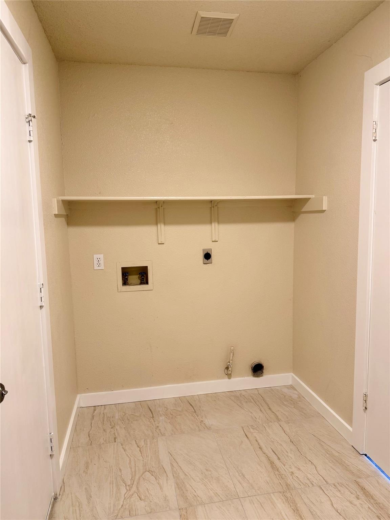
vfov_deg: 71.6
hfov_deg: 56.8
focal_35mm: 24
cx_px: 195
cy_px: 260
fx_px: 361
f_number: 1.78
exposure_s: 1/60
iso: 125
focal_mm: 6.76
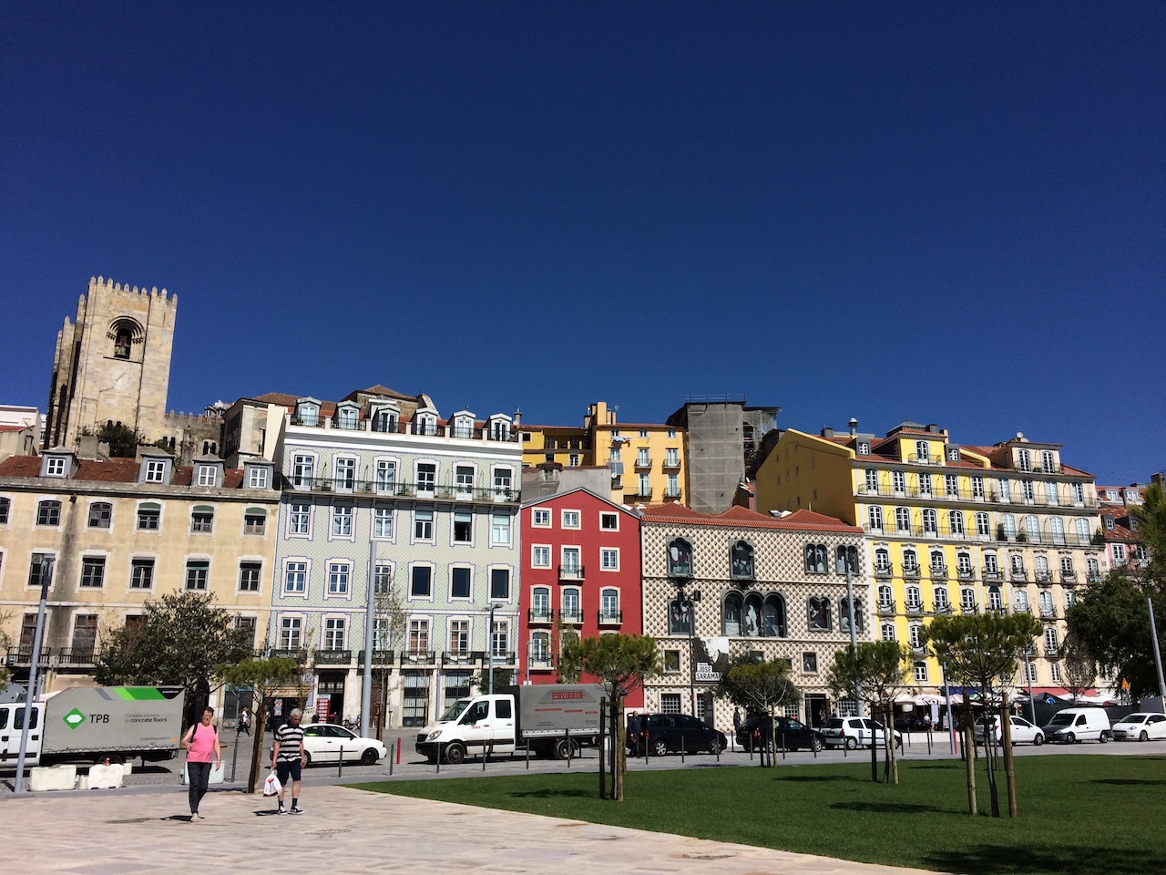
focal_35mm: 29
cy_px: 438
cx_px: 583
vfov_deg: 48.2
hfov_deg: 61.7
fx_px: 977
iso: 32
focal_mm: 4.15
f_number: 2.2
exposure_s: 1/5128
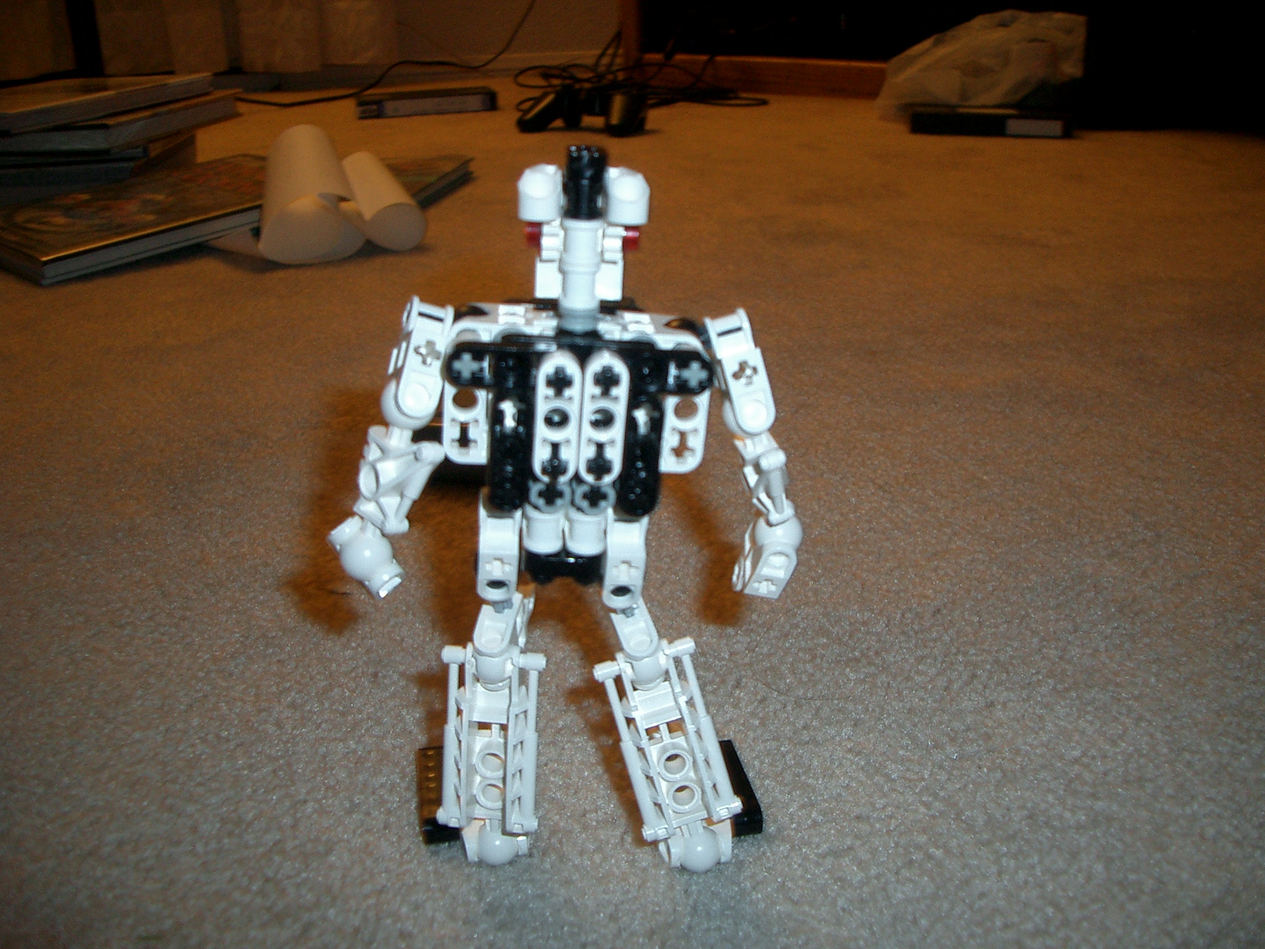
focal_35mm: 35
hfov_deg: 52.6
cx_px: 632
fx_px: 1279
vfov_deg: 40.7
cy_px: 474
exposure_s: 1/40
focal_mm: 5.8
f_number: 2.6
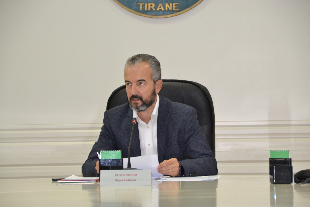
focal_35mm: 158
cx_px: 155
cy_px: 104
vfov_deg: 8.7
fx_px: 1356
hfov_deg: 13.0
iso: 1000
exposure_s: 1/40
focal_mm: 105
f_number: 5.3
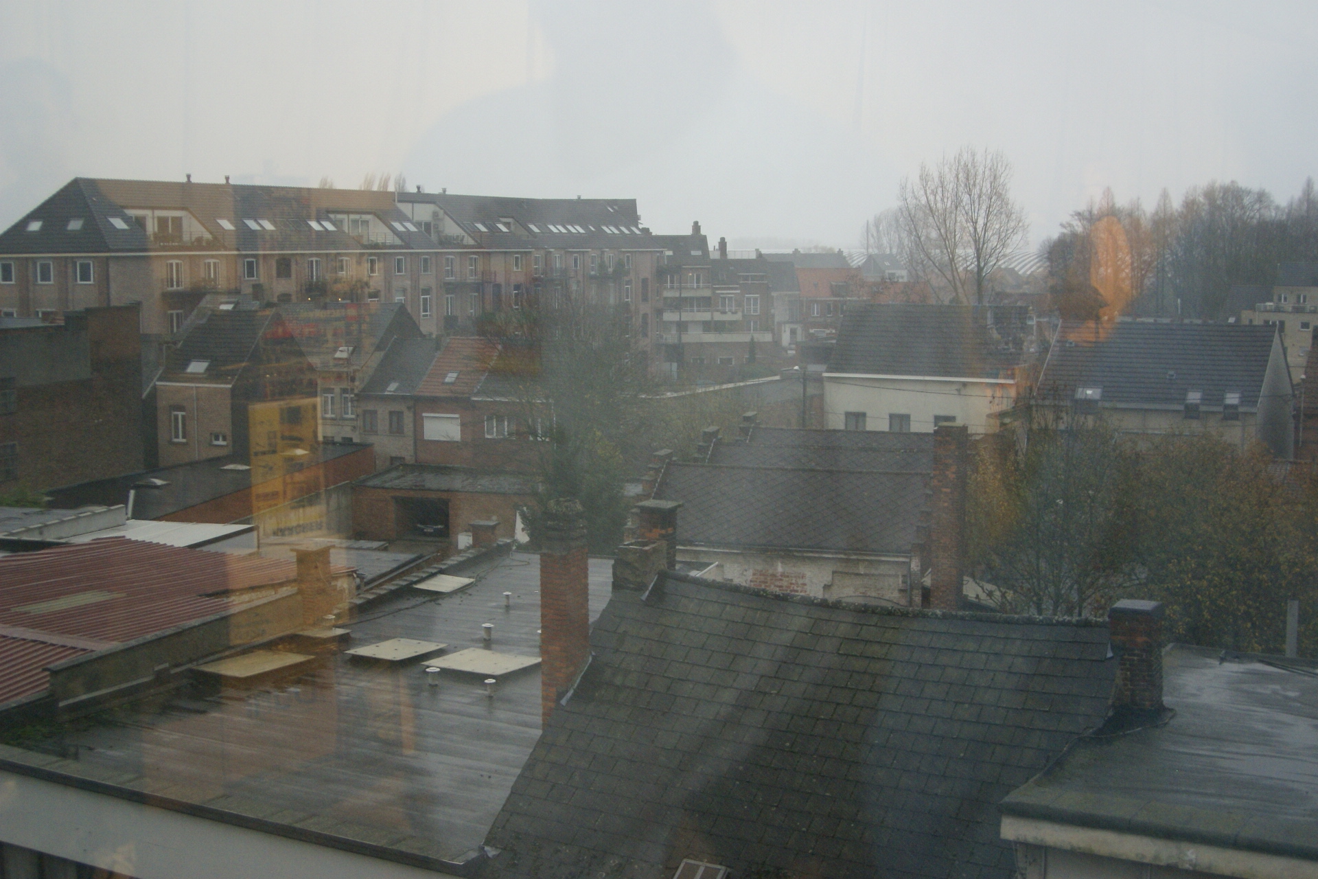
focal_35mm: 42
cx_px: 659
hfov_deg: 46.4
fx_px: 1538
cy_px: 440
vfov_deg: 31.9
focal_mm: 28
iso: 400
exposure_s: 1/25
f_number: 4
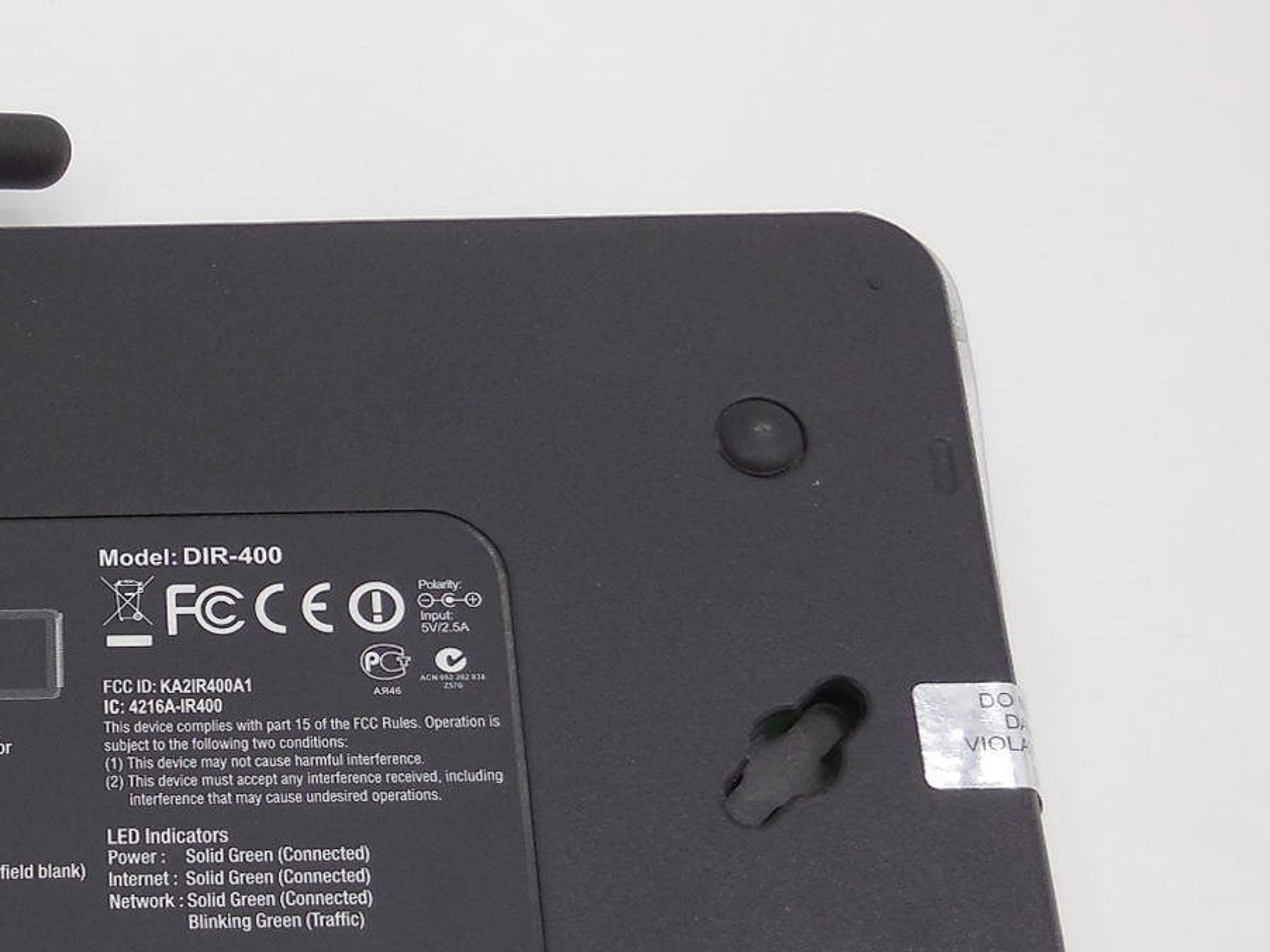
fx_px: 2311
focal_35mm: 63
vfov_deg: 22.9
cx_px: 1
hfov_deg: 28.8
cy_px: 775
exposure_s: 1/50
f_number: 3.1
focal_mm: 4.5
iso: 125
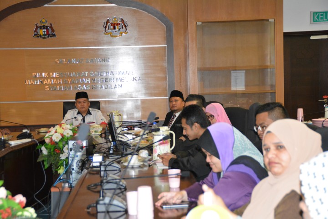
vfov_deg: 18.2
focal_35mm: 75
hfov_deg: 27.0
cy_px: 110
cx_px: 164
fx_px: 683
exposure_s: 1/60
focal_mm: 50
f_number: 4.8
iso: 3200
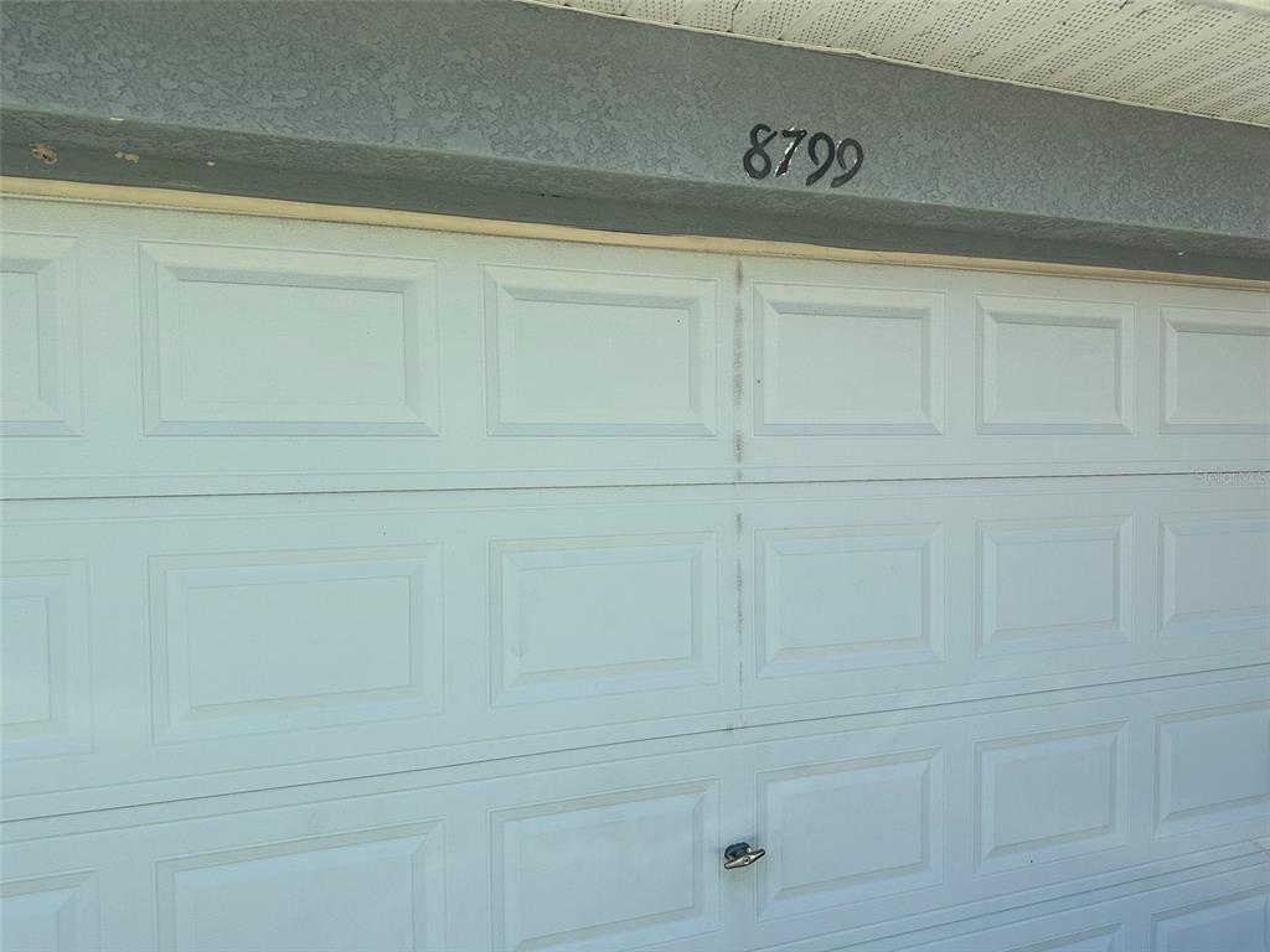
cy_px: 476
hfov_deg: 71.6
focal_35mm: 24
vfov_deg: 56.8
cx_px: 635
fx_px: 881
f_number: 1.78
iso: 80
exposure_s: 1/2410
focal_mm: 6.86
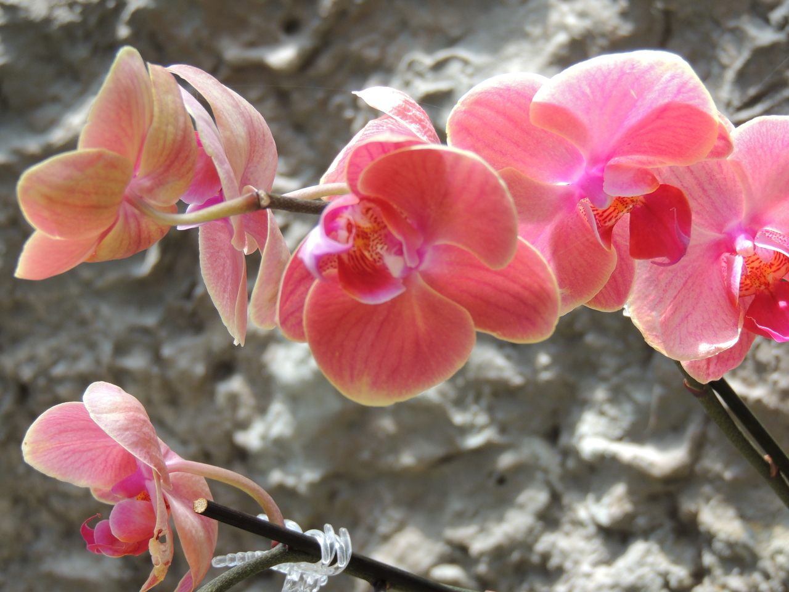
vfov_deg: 14.1
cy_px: 296
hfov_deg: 18.7
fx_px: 2393
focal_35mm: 105
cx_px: 394
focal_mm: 18.7
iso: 100
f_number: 4.2
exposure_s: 1/160
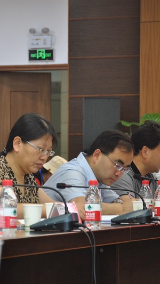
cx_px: 55
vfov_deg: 11.4
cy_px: 142
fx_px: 1425
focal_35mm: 189
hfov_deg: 6.4
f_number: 5.3
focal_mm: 80
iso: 400
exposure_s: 1/25
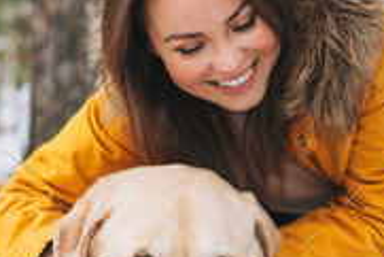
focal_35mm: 163
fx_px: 1740
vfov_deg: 8.4
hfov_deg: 12.6
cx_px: 193
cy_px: 126
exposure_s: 1/250
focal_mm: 50
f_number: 2.2
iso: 100
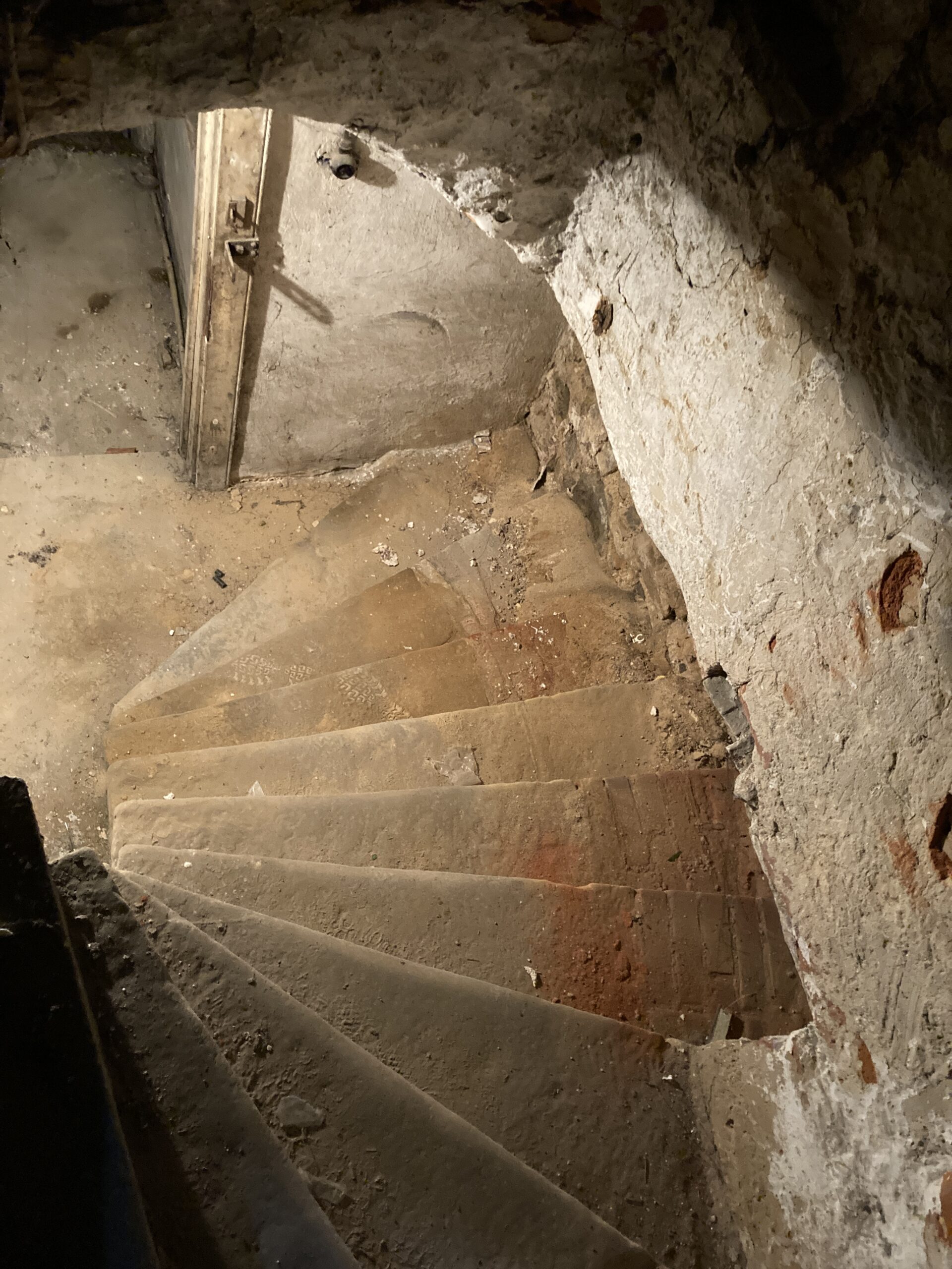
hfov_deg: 49.7
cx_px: 476
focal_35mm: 28
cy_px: 634
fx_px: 1027
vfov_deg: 63.4
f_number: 1.8
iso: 640
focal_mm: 3.99
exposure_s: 1/25
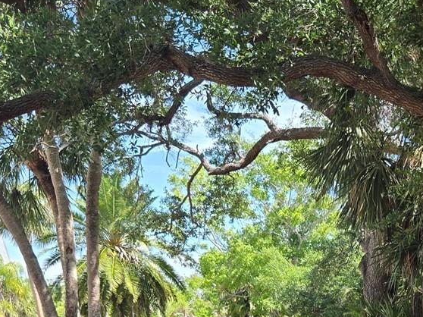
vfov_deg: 20.8
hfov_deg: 28.5
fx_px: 806
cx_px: 367
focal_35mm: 66
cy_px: 379
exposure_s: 1/1606
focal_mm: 5.4
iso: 80
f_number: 1.8
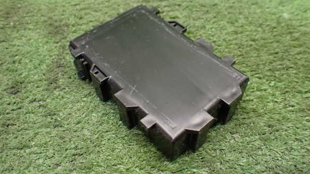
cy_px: 77
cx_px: 156
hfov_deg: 59.5
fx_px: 271
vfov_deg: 35.6
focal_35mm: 33
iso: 800
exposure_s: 1/60
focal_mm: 5.4
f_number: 2.3
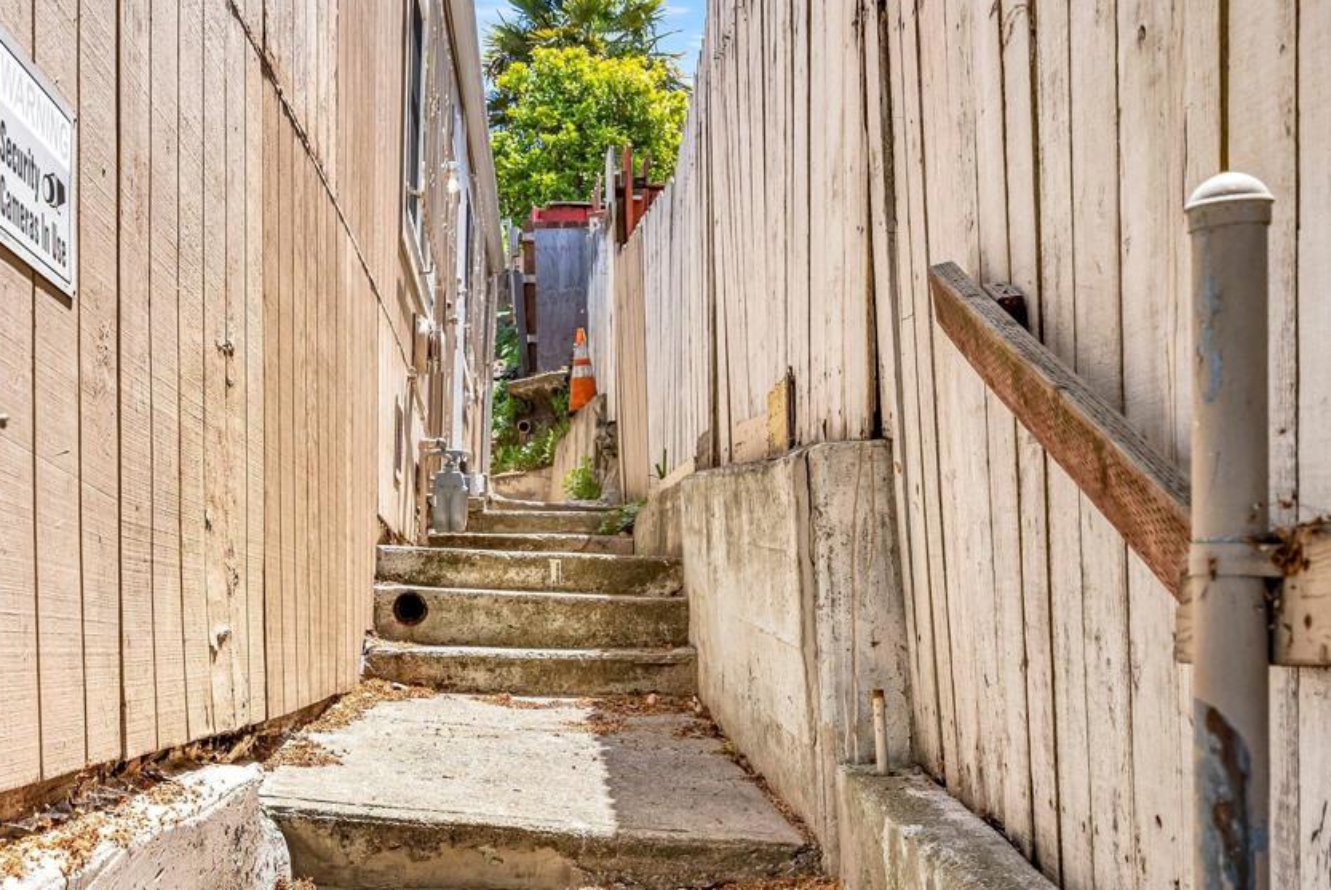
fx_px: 1591
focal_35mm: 43
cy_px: 465
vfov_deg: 31.2
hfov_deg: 45.1
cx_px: 519
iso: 100
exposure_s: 1/80
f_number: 8
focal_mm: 35
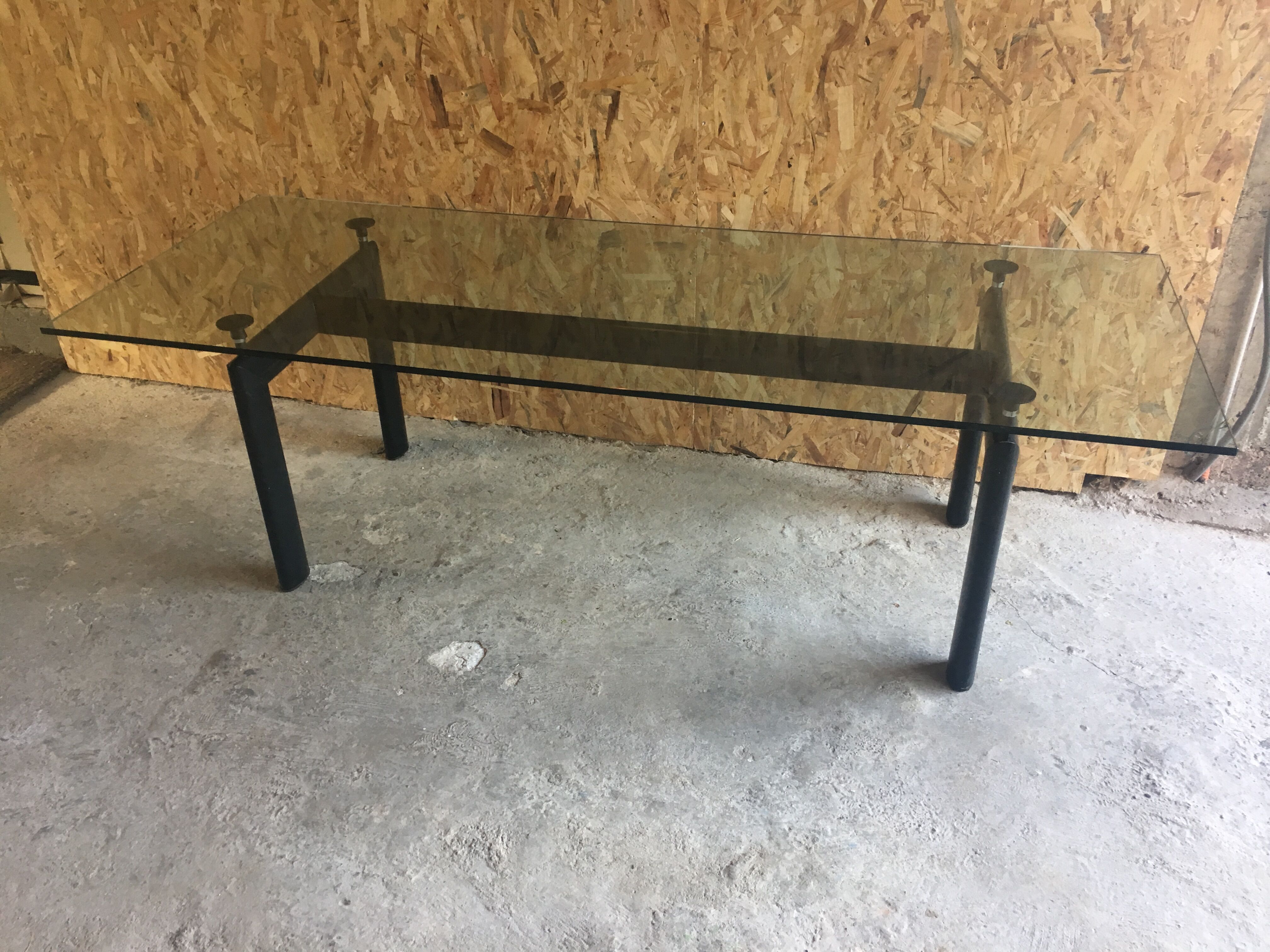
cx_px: 635
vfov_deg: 48.2
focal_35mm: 29
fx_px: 1064
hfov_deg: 61.7
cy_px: 476
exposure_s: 1/33
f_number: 2.2
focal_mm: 4.15
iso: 80
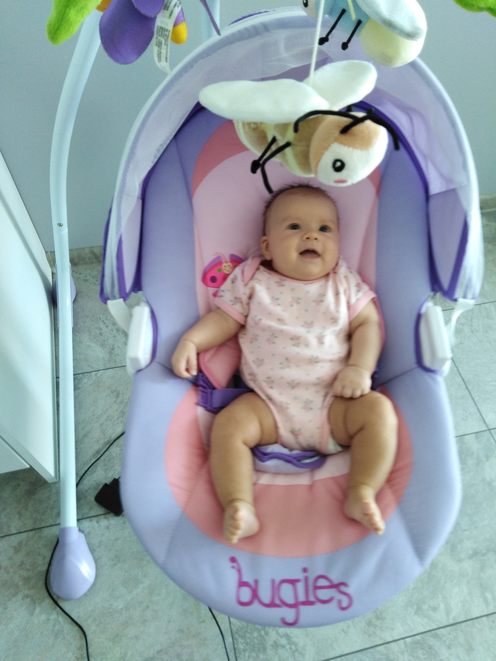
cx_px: 248
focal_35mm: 26
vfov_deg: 67.3
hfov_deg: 53.1
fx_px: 497
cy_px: 330
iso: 248
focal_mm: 3.46
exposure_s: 1/33.3
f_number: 2.2
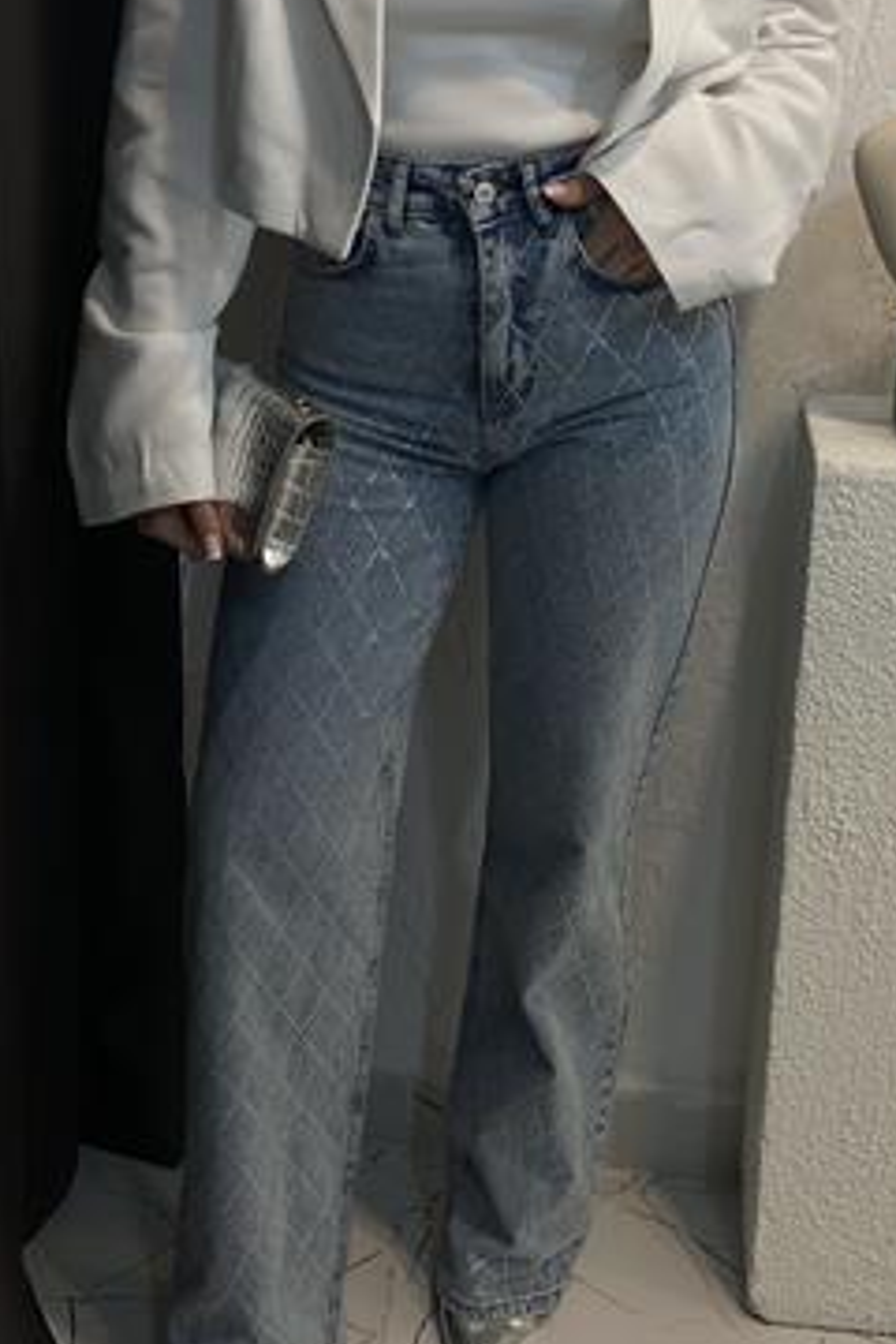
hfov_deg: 21.9
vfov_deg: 32.4
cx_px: 448
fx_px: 2314
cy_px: 711
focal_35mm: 62
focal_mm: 6
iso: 50
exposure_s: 1/100
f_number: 2
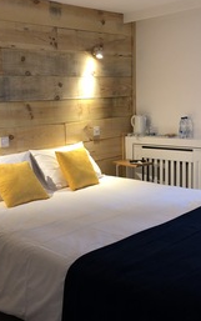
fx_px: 359
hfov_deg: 31.0
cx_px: 66
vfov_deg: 48.2
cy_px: 157
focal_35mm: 41
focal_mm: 4
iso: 64
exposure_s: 1/17
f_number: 1.8
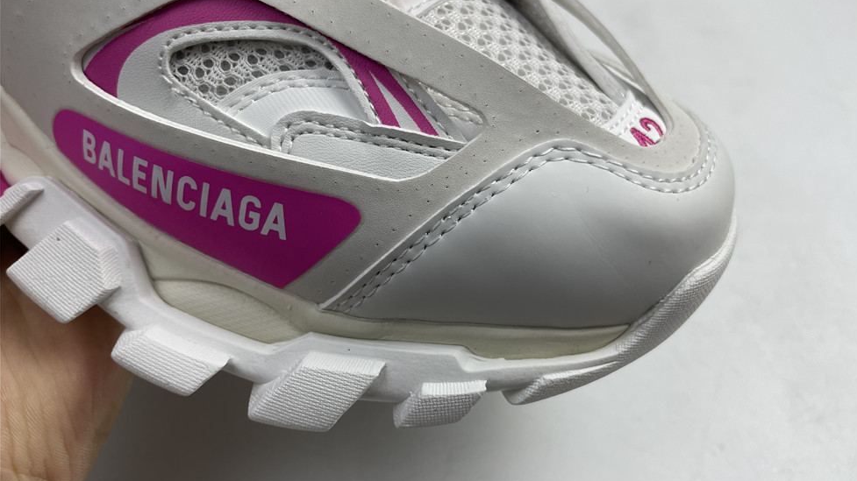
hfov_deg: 66.1
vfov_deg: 39.9
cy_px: 183
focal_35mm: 29
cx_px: 438
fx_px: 659
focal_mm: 4.2
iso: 40
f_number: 1.6
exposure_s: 1/121
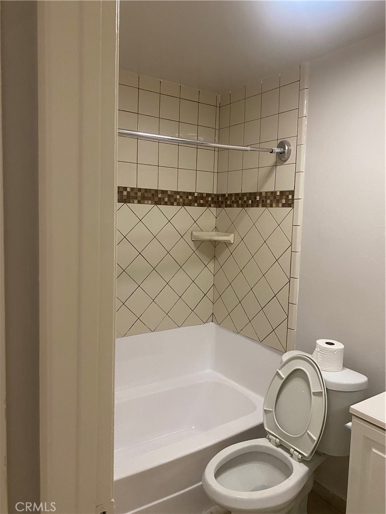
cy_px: 257
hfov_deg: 53.1
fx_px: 387
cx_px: 193
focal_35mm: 26
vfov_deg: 67.3
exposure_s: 1/60
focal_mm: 4.25
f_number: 1.8
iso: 250
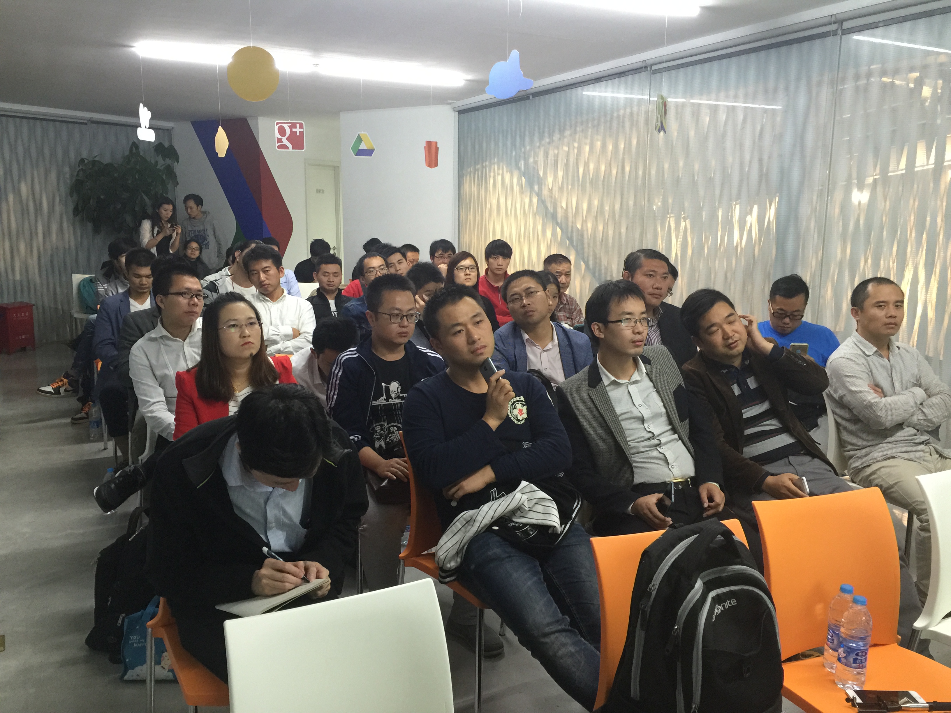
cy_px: 356
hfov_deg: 61.7
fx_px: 797
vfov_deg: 48.2
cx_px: 476
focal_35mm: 29
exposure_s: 1/17
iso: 100
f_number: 2.2
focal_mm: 4.15
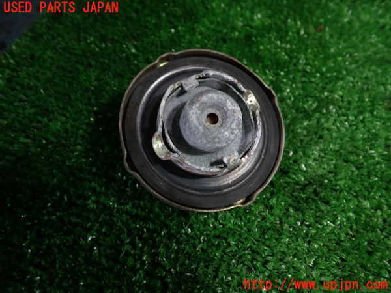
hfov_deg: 60.0
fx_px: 339
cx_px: 196
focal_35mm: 30
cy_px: 146
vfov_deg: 46.8
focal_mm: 5.4
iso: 200
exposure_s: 1/40
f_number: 2.3
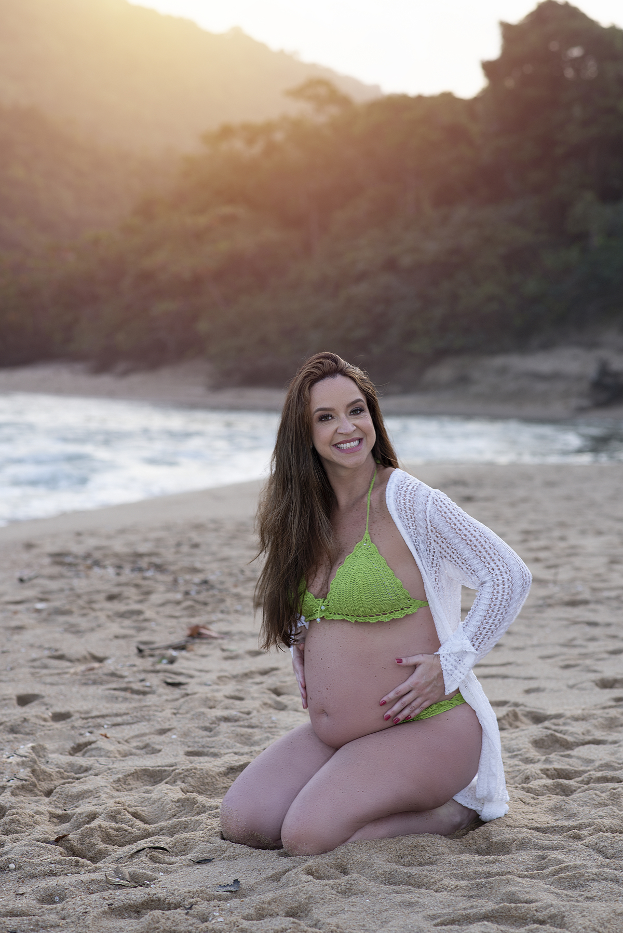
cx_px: 312
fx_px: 2205
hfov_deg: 16.1
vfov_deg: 23.9
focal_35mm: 85
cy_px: 466
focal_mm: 85
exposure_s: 1/80
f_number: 4
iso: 100
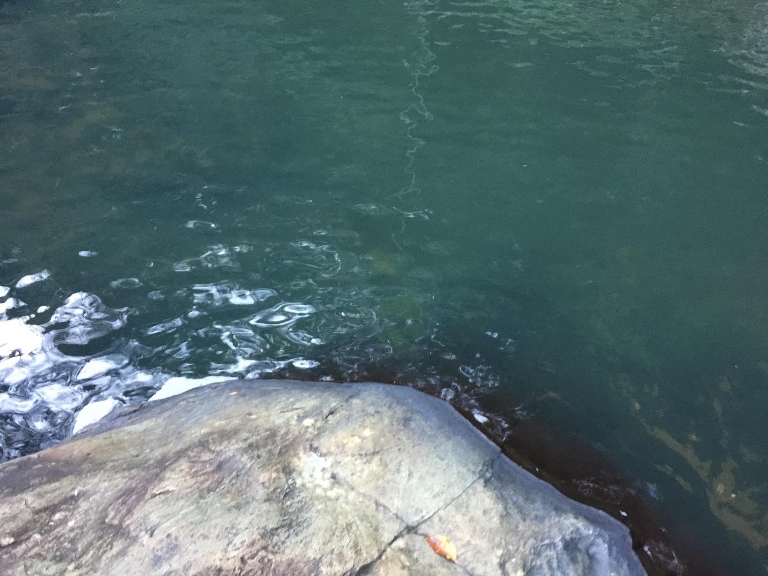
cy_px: 288
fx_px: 643
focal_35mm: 29
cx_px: 384
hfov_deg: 61.7
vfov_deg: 48.2
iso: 125
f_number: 2.2
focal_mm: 4.15
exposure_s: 1/10
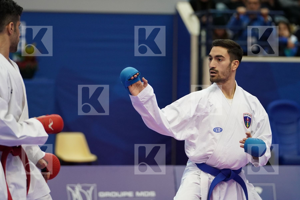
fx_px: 1800
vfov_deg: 6.4
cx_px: 150
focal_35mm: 216
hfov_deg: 9.5
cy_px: 100
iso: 2500
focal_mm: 144
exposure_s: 1/1000
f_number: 2.8
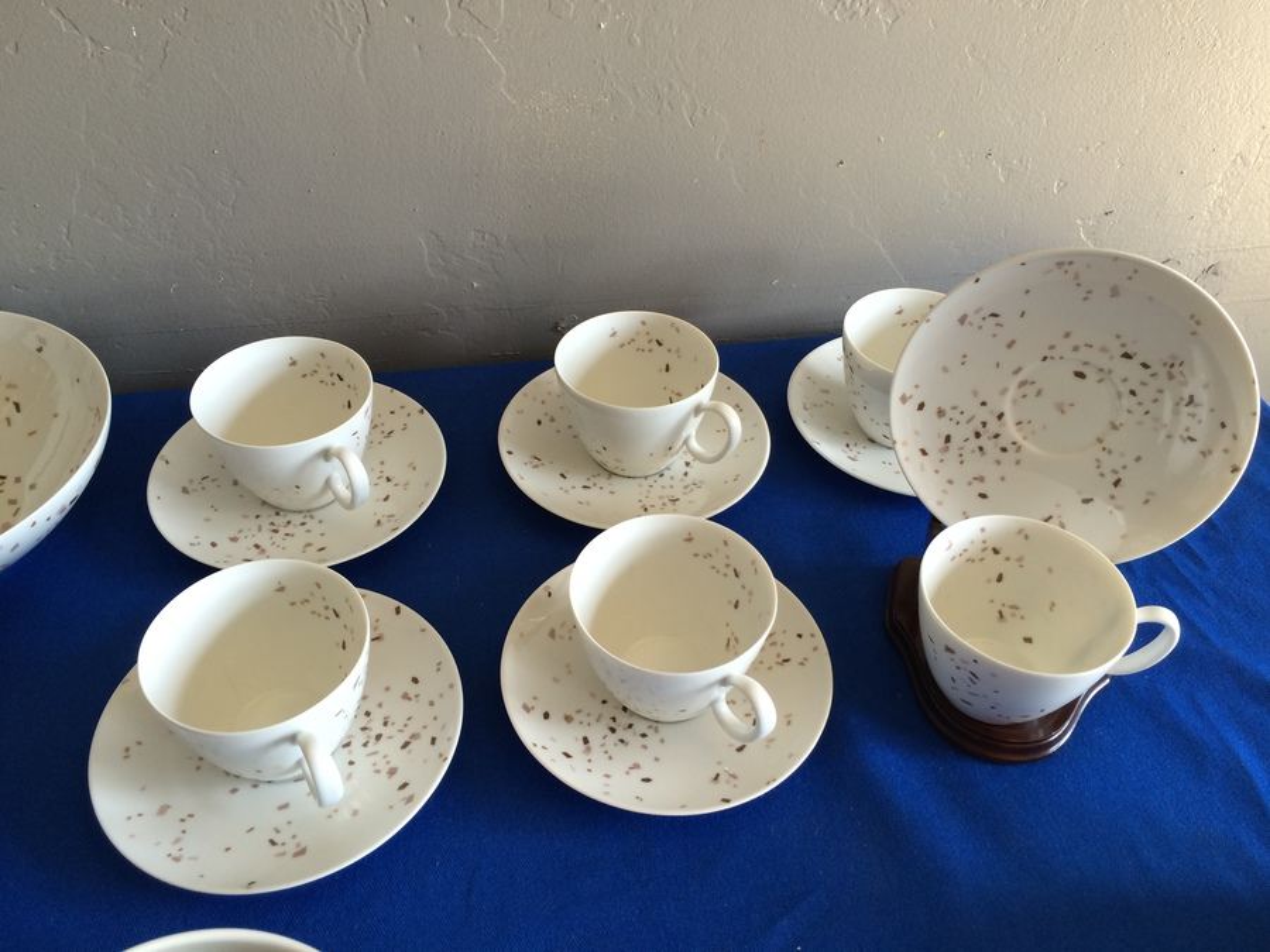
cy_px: 476
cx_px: 635
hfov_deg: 61.7
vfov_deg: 48.2
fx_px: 1064
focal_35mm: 29
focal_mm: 4.15
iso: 32
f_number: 2.2
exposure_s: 1/40
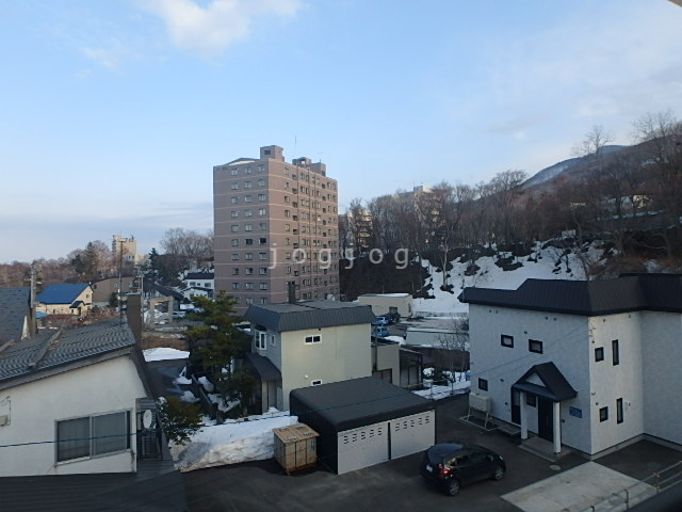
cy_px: 256
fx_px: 414
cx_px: 341
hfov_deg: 79.0
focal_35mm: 21
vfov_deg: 63.4
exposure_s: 1/500
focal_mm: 3.7
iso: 125
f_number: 3.5
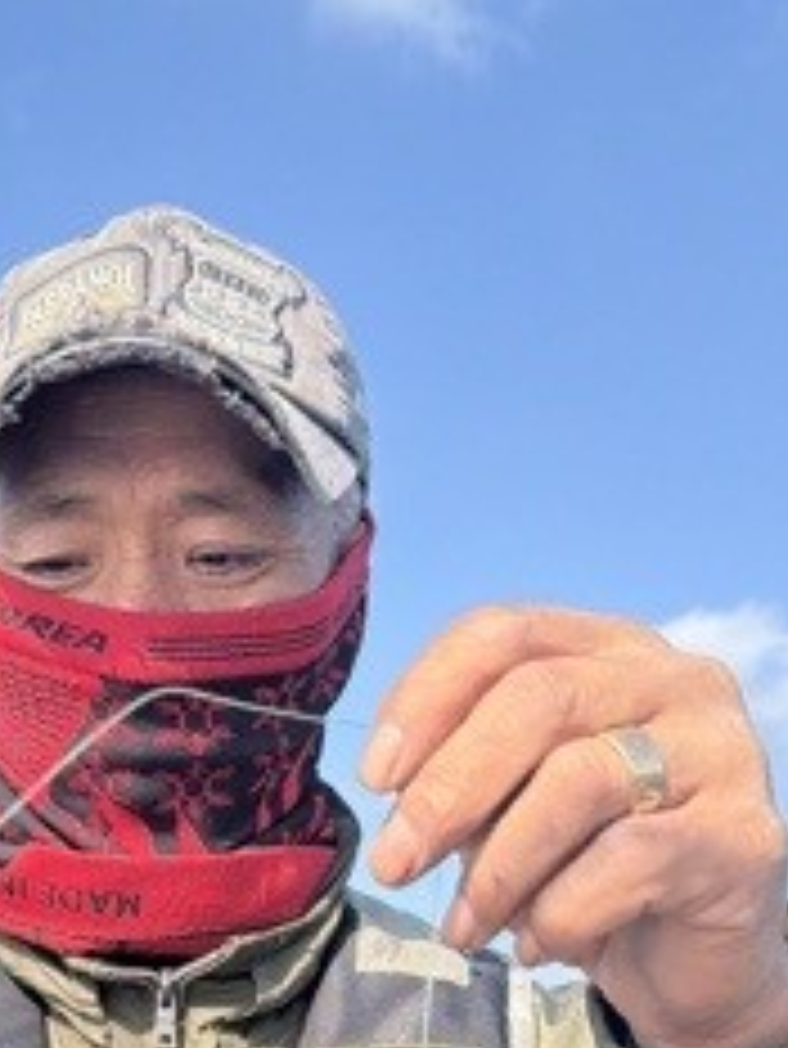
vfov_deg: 26.0
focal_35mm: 66
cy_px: 1282
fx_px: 2001
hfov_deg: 21.8
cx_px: 90
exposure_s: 1/9091
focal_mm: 6.76
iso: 320
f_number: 1.78
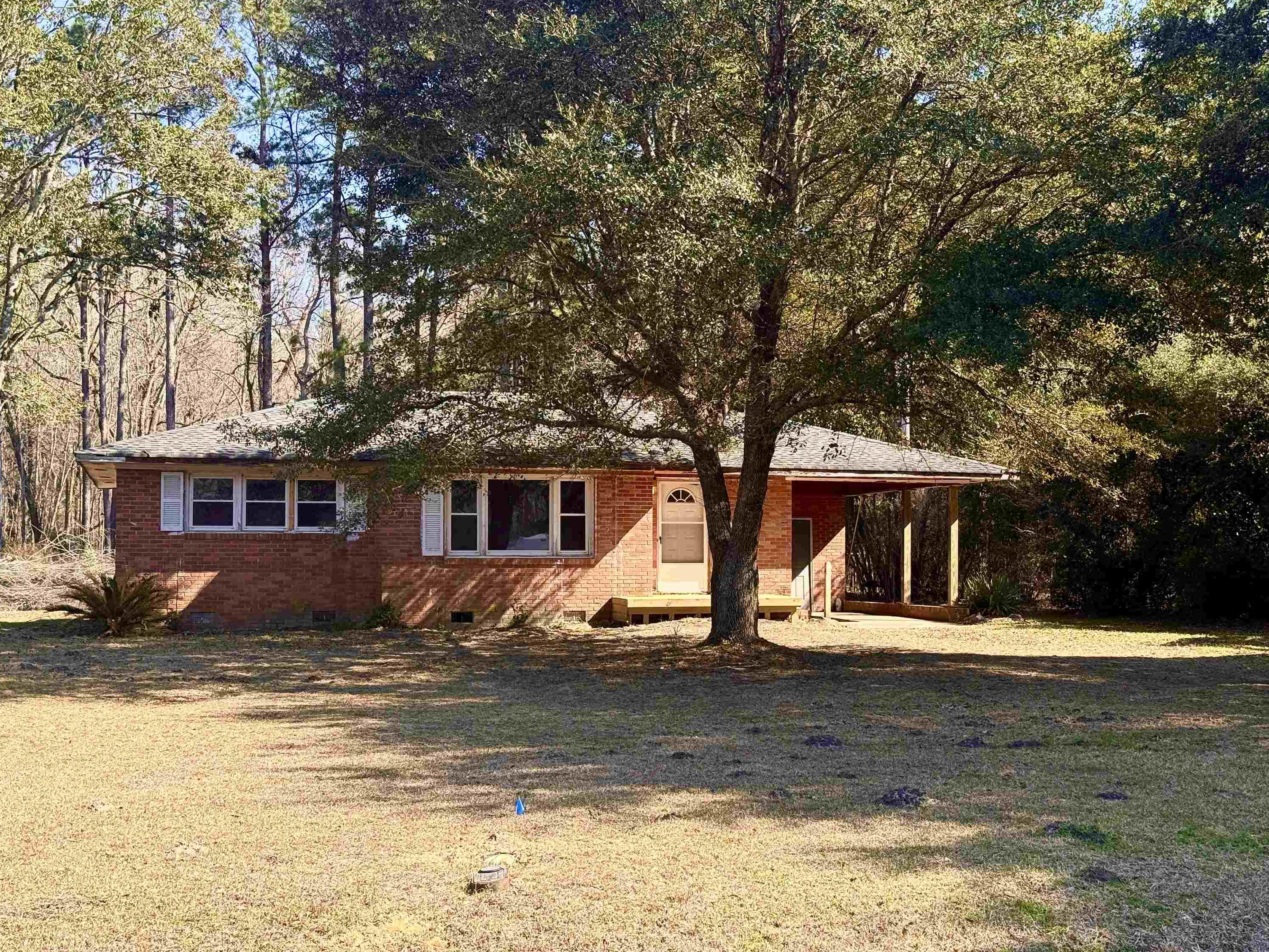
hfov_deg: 38.9
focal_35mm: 49
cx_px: 629
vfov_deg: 29.7
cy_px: 480
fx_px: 1796
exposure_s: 1/1403
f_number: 1.78
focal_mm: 6.76
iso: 80
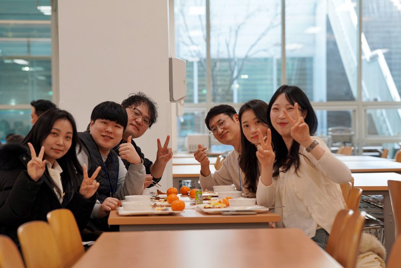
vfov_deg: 14.4
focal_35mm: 95
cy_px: 134
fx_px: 1058
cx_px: 200
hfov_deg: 21.5
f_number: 4
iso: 1000
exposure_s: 1/160
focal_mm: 95
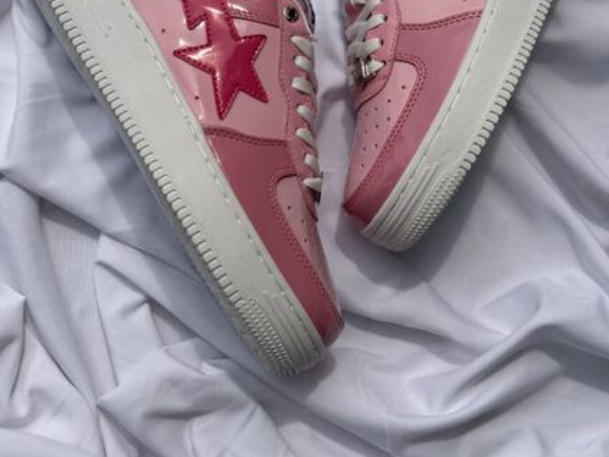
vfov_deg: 22.2
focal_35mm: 65
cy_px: 77
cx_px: 307
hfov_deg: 29.8
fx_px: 1143
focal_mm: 6.76
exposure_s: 1/13333
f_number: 1.78
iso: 64
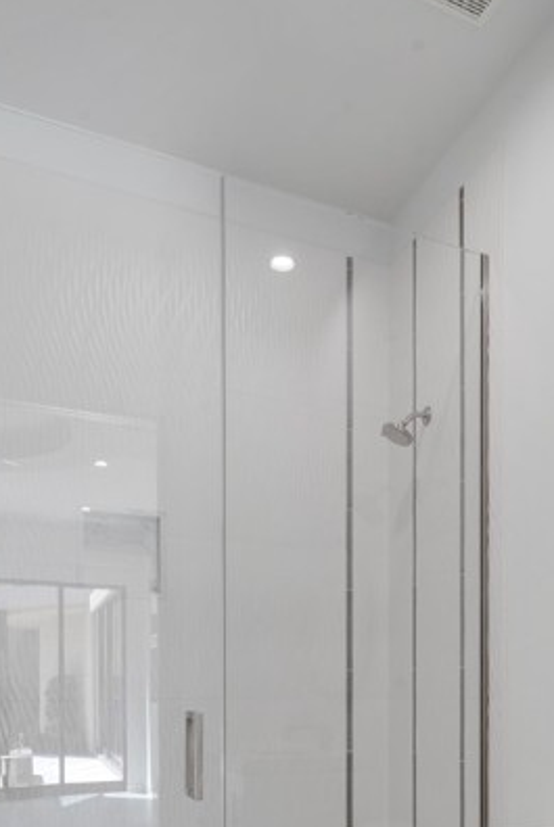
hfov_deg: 41.3
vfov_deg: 54.0
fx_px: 714
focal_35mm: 31
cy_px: 716
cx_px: 409
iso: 500
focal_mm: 16
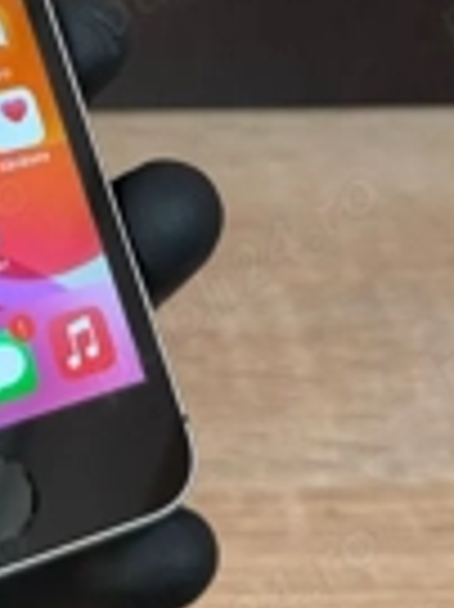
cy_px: -14
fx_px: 1244
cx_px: -27
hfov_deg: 19.9
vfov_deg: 25.9
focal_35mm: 71
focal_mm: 6.76
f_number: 1.78
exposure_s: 1/123
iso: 50
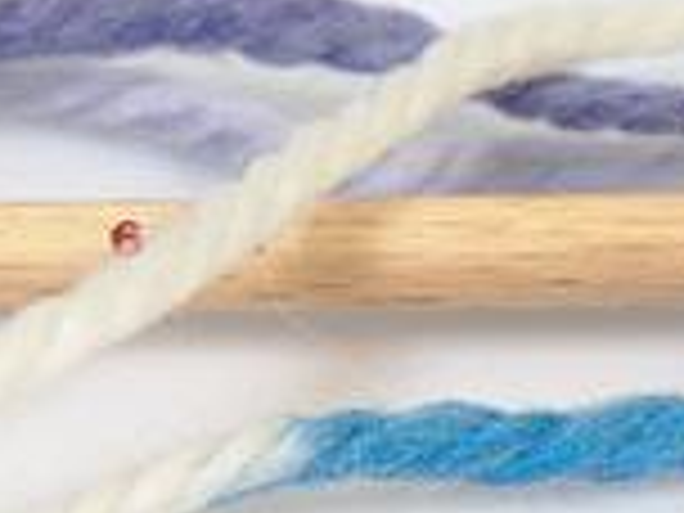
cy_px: 232
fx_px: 6027
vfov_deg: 4.9
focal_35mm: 305
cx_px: -9
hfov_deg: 6.5
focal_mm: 23.76
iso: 200
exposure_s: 1/37
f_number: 3
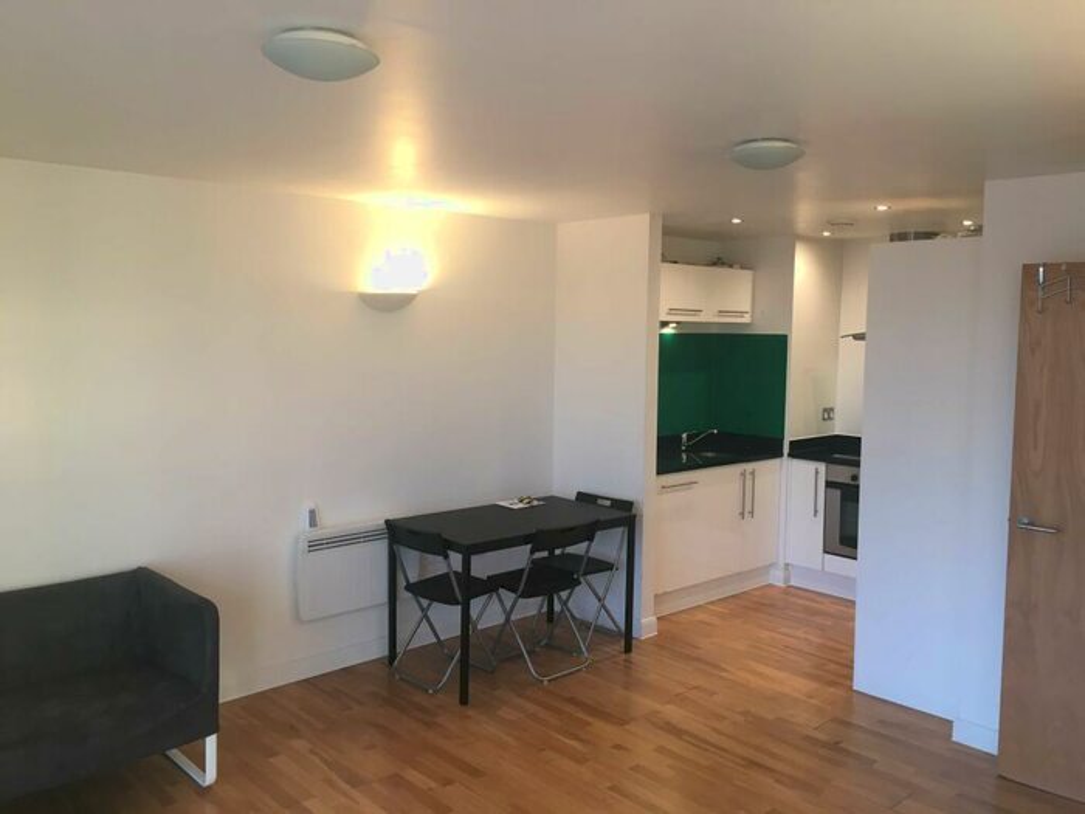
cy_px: 407
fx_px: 909
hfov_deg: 61.7
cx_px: 542
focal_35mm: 29
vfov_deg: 48.2
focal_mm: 4.15
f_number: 2.2
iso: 64
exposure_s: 1/33
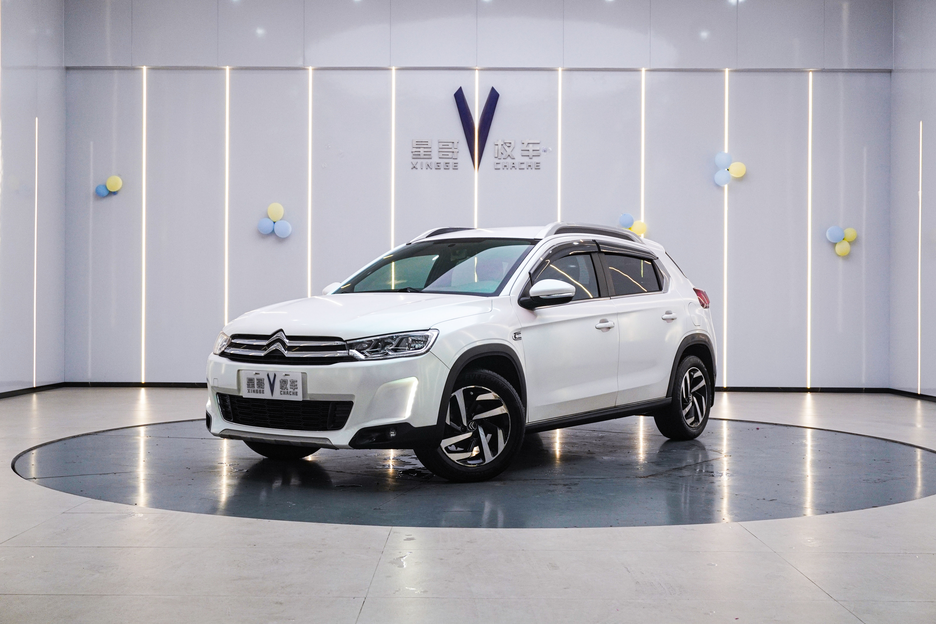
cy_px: 312
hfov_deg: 45.0
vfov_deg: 30.8
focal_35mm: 44
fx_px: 1131
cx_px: 468
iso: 640
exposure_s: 1/80
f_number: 6.3
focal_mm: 29
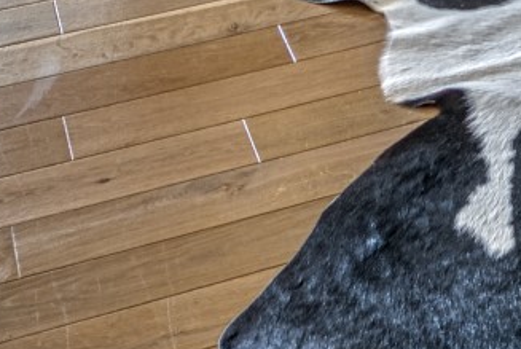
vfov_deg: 7.4
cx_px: 1010
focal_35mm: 140
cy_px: -994
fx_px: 2029
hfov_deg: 12.9
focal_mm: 18
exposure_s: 1/10
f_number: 11
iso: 100
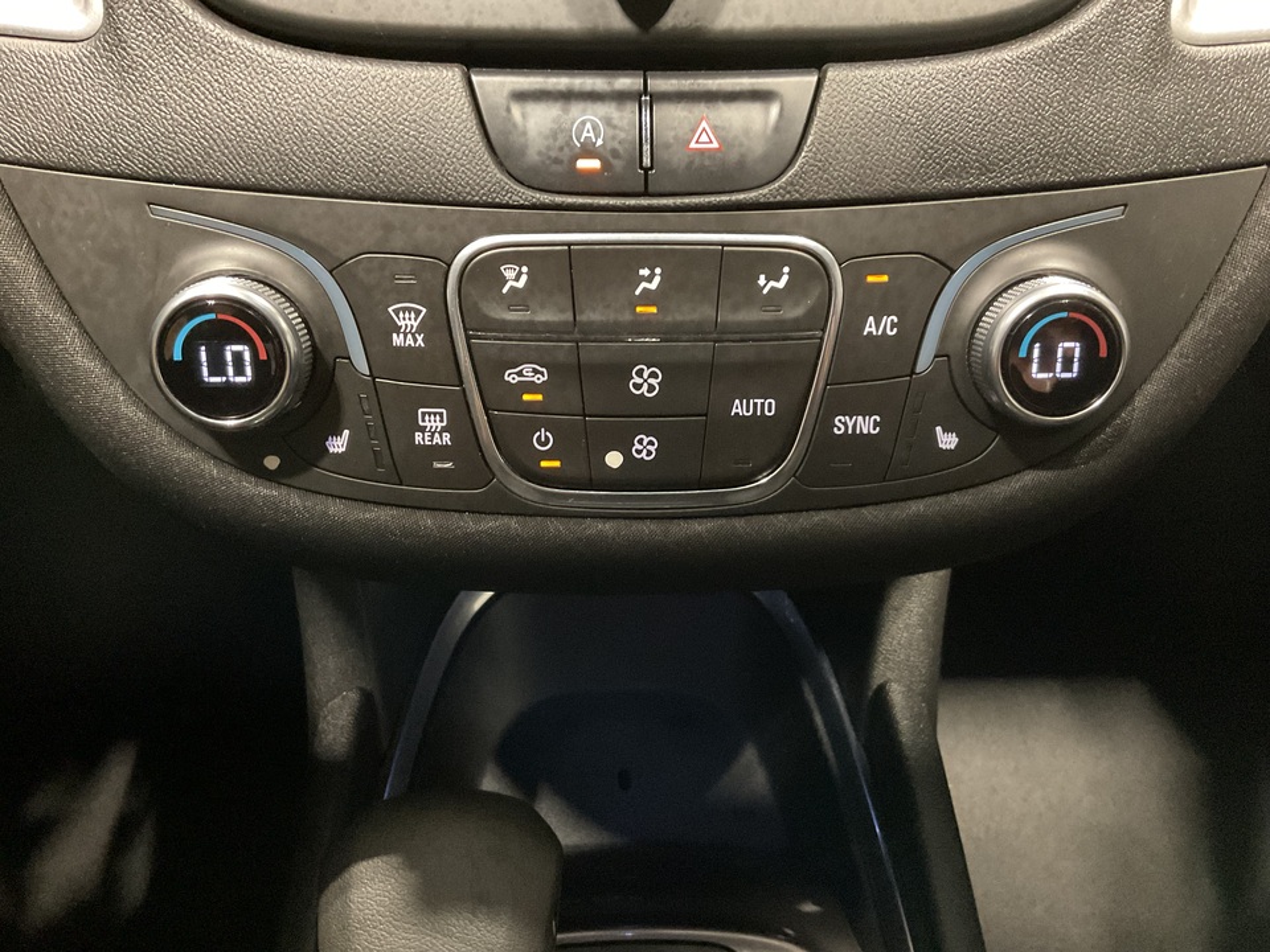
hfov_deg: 61.7
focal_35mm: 29
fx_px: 1064
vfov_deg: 48.2
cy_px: 476
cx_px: 635
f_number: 1.8
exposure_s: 1/24
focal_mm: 3
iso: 500
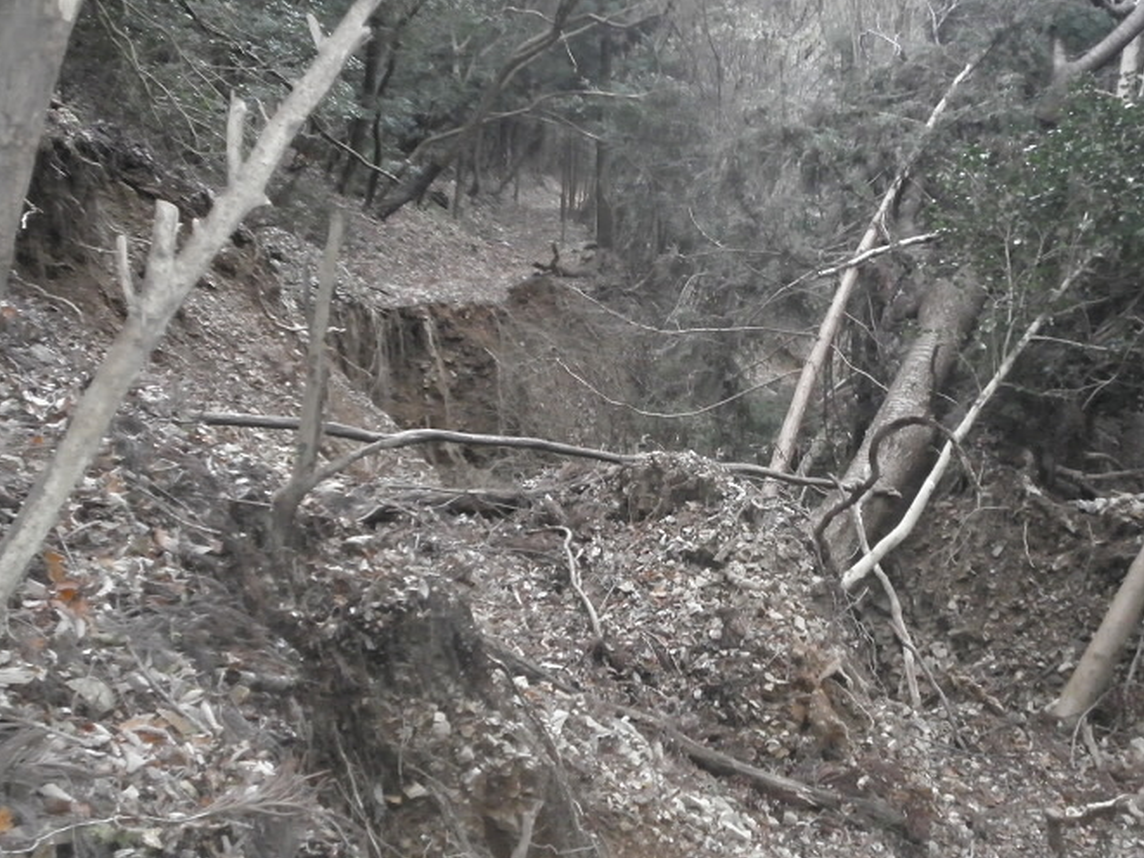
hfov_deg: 41.1
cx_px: 680
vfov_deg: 31.5
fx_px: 1520
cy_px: 422
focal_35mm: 46
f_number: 3.9
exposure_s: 1/60
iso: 800
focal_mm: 6.9
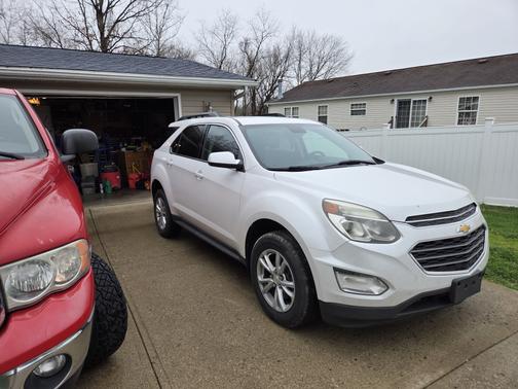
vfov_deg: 58.9
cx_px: 259
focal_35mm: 23
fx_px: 344
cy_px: 194
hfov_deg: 73.9
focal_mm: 5.4
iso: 80
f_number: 1.8
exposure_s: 1/852
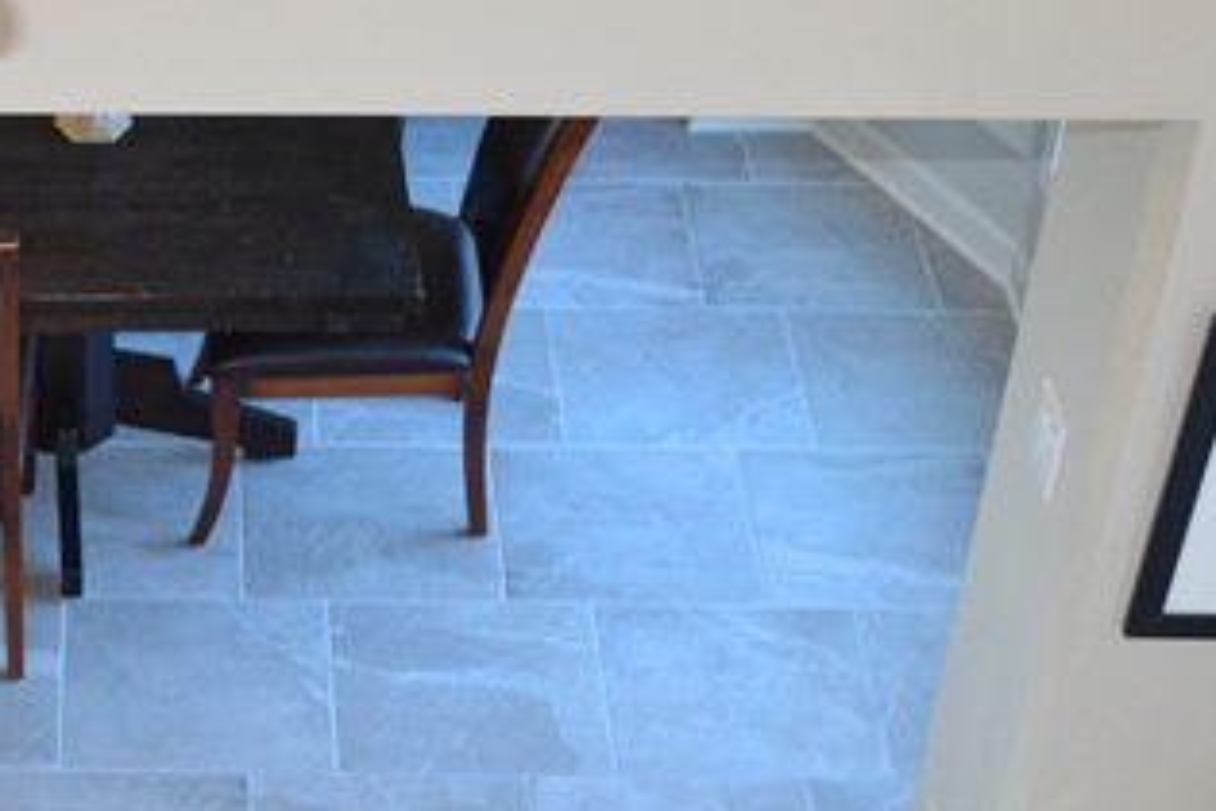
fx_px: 3141
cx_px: 77
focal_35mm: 93
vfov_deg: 14.3
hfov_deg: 21.3
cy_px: 931
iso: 640
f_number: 3.5
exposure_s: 1/60
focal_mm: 18
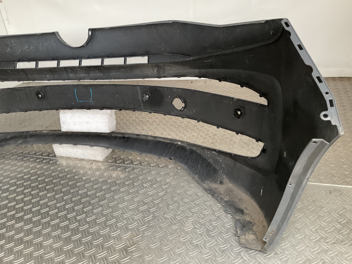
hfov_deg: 61.7
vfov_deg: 48.2
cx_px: 176
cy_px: 132
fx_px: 295
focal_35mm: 29
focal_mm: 3
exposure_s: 1/60
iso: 100
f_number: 1.8
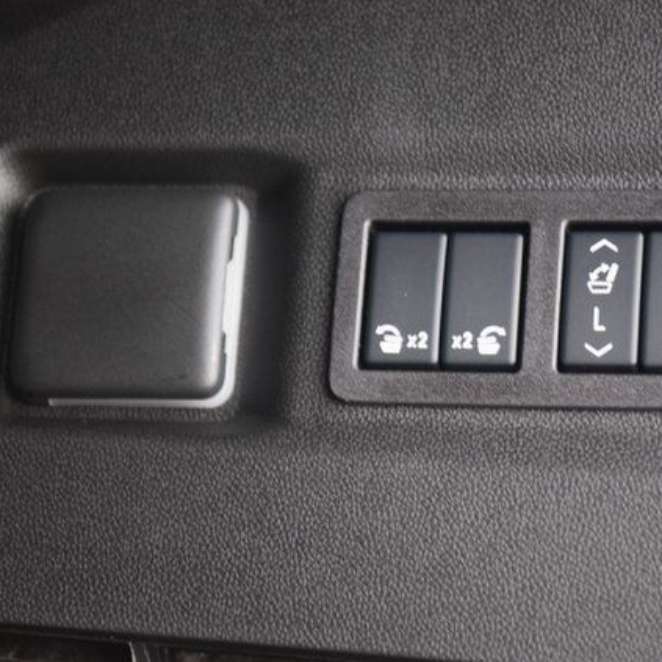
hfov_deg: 12.9
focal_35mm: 135
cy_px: 329
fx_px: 2921
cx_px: 434
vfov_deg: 12.9
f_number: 2.8
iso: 1600
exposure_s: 1/3
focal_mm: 70
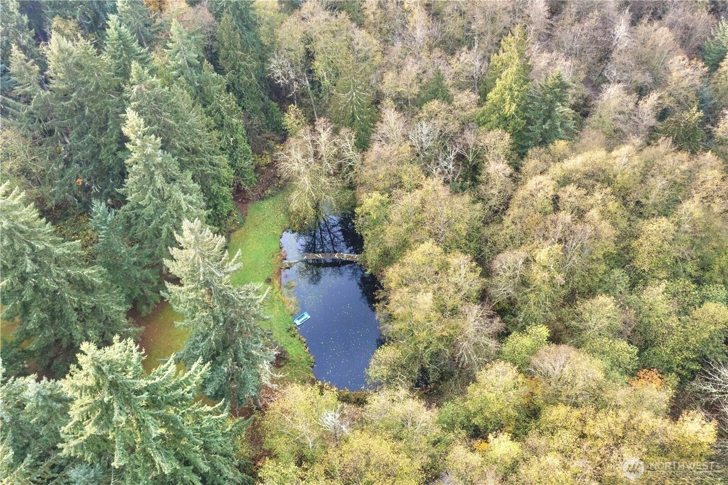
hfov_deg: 65.5
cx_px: 364
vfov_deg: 46.4
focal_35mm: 28
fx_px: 566
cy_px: 242
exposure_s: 1/120
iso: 800
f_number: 7.1
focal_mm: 10.26
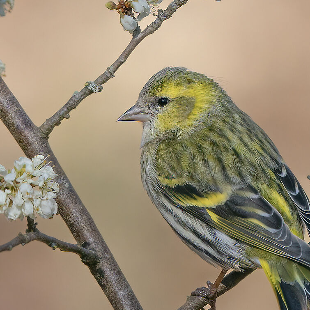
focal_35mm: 1350
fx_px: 13678
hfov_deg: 1.3
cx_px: 89
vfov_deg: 1.3
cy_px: 190
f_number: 8
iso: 1250
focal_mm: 500
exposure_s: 1/2500
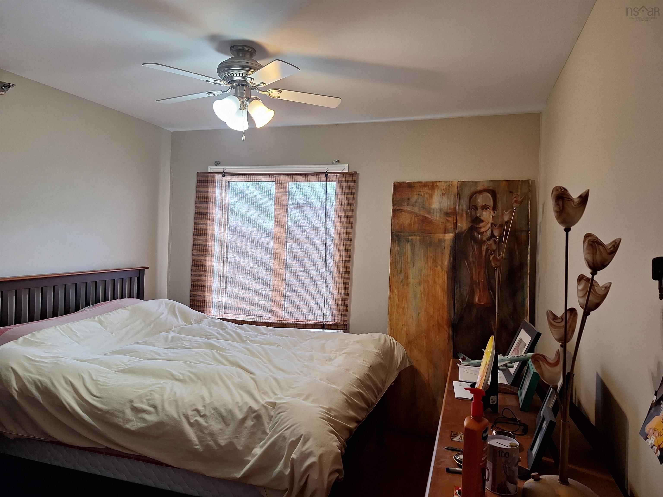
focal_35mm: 23
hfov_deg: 73.9
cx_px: 332
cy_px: 248
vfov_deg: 58.9
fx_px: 441
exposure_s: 1/40
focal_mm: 5.54
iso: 64
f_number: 1.8
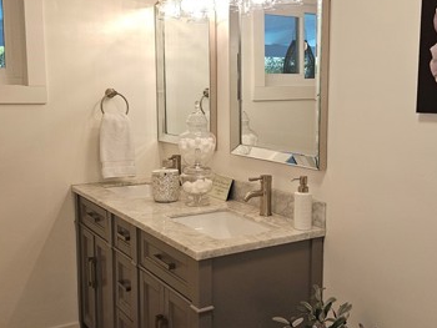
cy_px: 161
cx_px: 245
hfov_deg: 44.7
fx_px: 531
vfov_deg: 34.4
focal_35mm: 42
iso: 50
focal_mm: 5.4
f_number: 1.8
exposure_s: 1/60
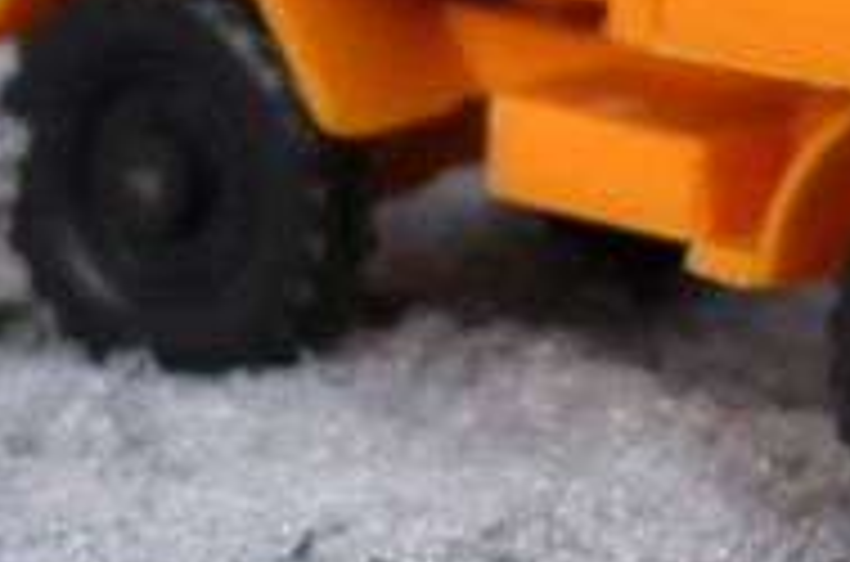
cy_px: 11
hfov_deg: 5.8
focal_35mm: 350
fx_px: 8246
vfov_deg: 3.9
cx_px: 1255
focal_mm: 55
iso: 200
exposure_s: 1/320
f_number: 9
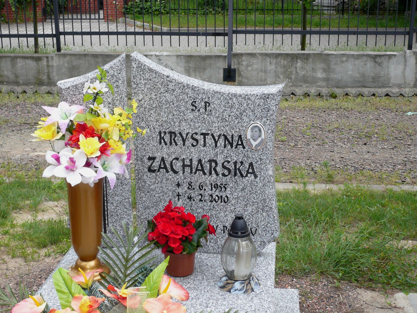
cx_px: 208
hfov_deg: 35.5
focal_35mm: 54
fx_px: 651
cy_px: 156
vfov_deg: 27.0
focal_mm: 8.8
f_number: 3.8
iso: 100
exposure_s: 1/80
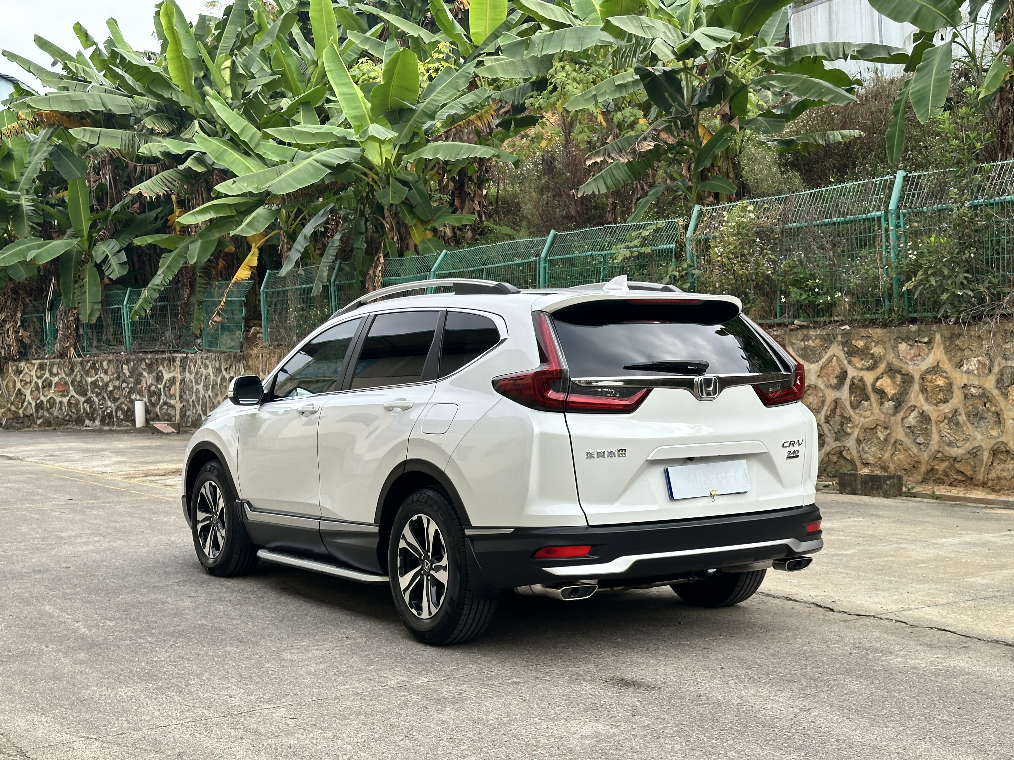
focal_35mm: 48
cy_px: 380
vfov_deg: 30.3
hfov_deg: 39.7
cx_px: 507
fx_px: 1406
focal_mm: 6.86
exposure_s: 1/1171
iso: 64
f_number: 1.78
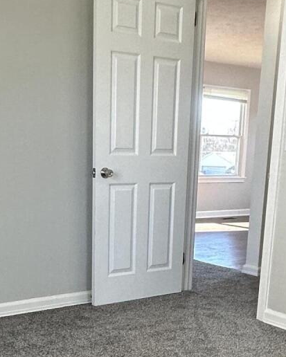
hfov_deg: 28.5
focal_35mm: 53
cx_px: 105
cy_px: 305
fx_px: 561
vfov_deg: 33.9
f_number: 2.2
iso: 200
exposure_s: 1/120
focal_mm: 2.22
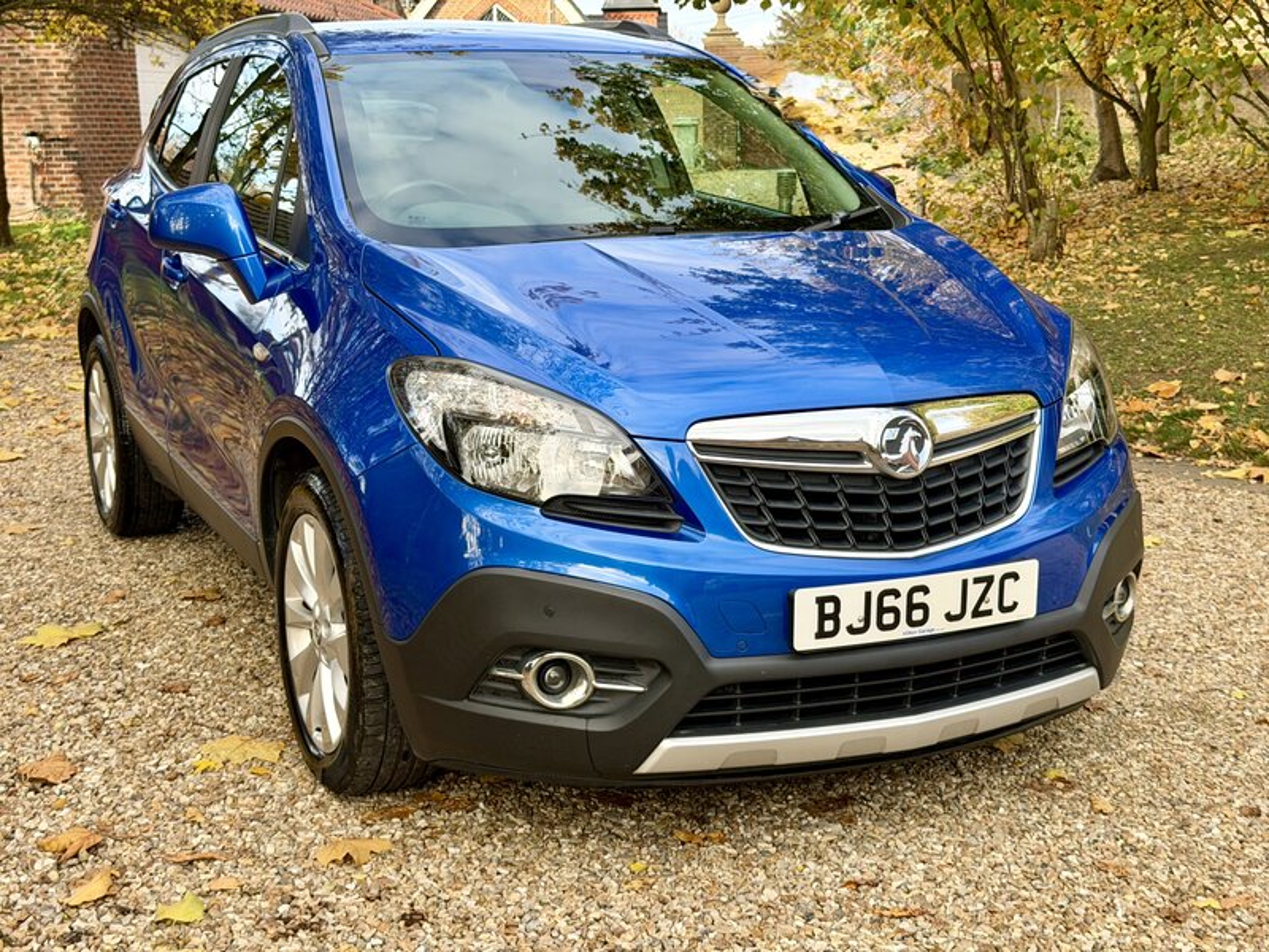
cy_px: 476
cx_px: 634
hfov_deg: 39.7
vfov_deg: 30.3
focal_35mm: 48
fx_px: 1760
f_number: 1.78
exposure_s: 1/712
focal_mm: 6.76
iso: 80
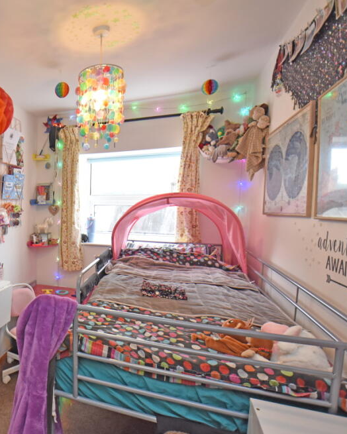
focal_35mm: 22
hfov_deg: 53.9
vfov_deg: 75.0
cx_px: 26
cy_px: 215
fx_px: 282
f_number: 4
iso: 900
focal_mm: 10
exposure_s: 1/125
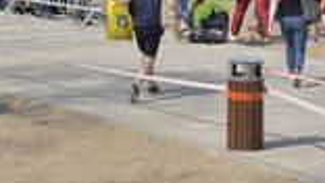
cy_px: -224
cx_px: 131
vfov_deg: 3.5
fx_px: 2958
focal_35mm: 343
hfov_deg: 6.3
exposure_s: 1/2000
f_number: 5.6
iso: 200
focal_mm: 80
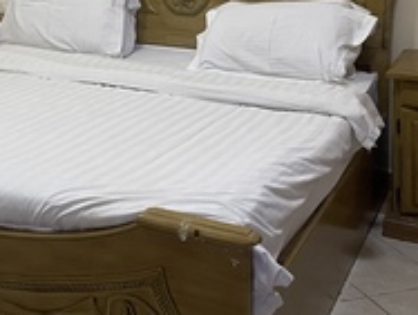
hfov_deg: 30.9
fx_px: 738
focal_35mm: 61
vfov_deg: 22.6
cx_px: 93
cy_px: -37
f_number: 1.6
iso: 500
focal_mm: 5.1
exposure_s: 1/60
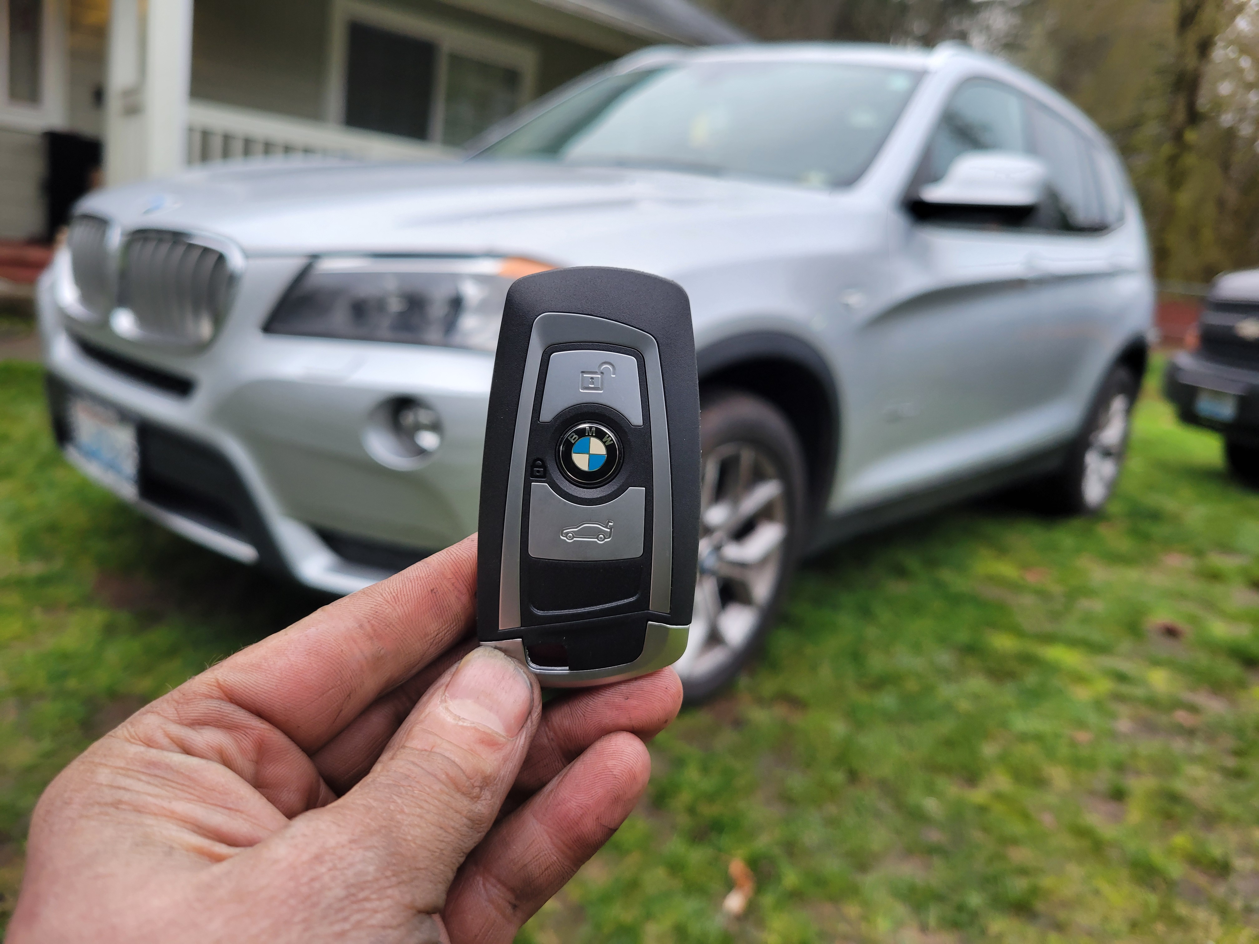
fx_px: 946
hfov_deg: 67.3
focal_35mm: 26
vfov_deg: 53.1
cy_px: 472
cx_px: 630
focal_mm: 5.4
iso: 80
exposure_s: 1/120
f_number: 1.8
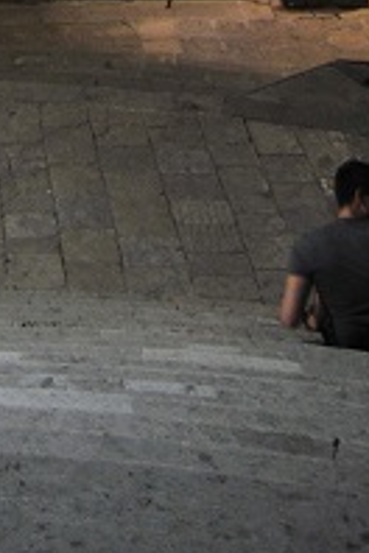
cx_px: -53
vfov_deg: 14.4
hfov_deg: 11.6
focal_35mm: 116
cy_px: -580
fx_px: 1788
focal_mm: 17
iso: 400
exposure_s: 1/20
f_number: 2.8
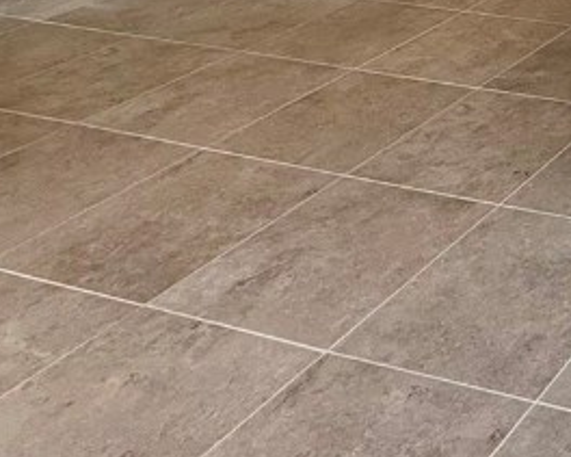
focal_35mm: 53
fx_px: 895
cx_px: 934
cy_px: -340
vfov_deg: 20.9
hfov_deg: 24.1
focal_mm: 2.22
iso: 64
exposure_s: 1/120
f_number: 2.2
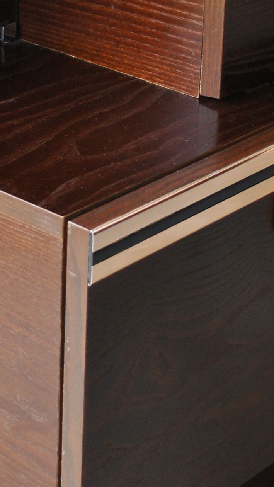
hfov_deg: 10.4
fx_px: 1498
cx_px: 108
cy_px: 106
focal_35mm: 116
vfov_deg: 18.3
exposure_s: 1/30
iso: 200
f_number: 4
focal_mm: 24
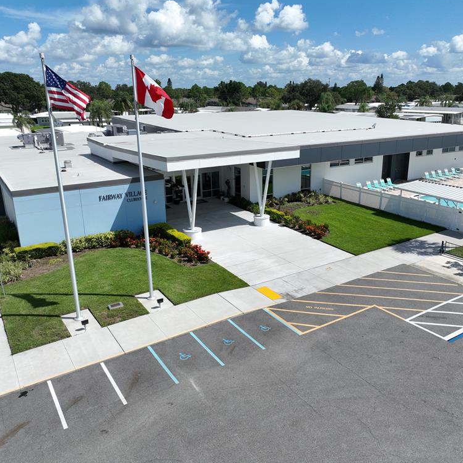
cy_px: 230
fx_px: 439
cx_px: 257
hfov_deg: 55.5
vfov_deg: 55.6
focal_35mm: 29
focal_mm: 12.29
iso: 100
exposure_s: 1/2500
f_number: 2.8
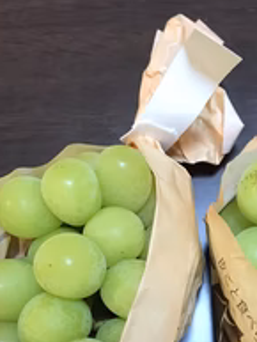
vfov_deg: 31.9
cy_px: 298
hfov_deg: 24.8
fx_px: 574
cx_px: 213
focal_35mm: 58
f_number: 1.8
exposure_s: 1/15
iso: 40
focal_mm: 3.99
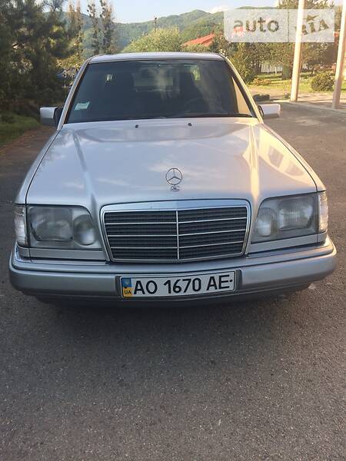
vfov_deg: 61.7
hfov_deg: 48.2
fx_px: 386
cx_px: 173
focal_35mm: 29
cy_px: 230
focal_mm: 4.2
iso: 32
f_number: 2.2
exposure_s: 1/586
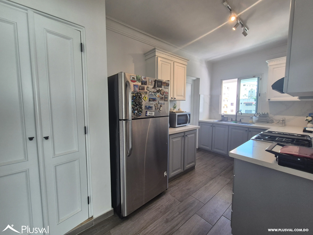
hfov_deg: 106.2
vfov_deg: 89.9
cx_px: 156
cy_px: 118
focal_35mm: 13
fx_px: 118
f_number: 2.2
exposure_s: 1/60
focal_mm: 2.2
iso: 64
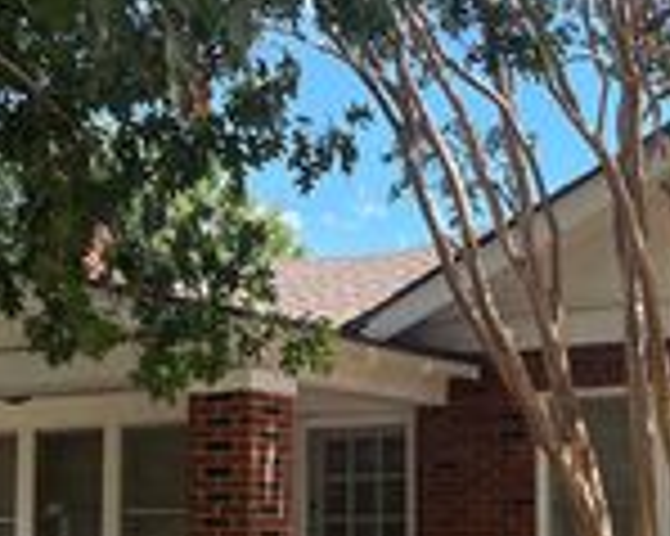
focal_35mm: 85
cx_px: 472
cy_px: 444
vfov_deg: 17.9
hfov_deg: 22.4
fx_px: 1684
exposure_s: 1/1224
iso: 50
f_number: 1.5
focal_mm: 5.7
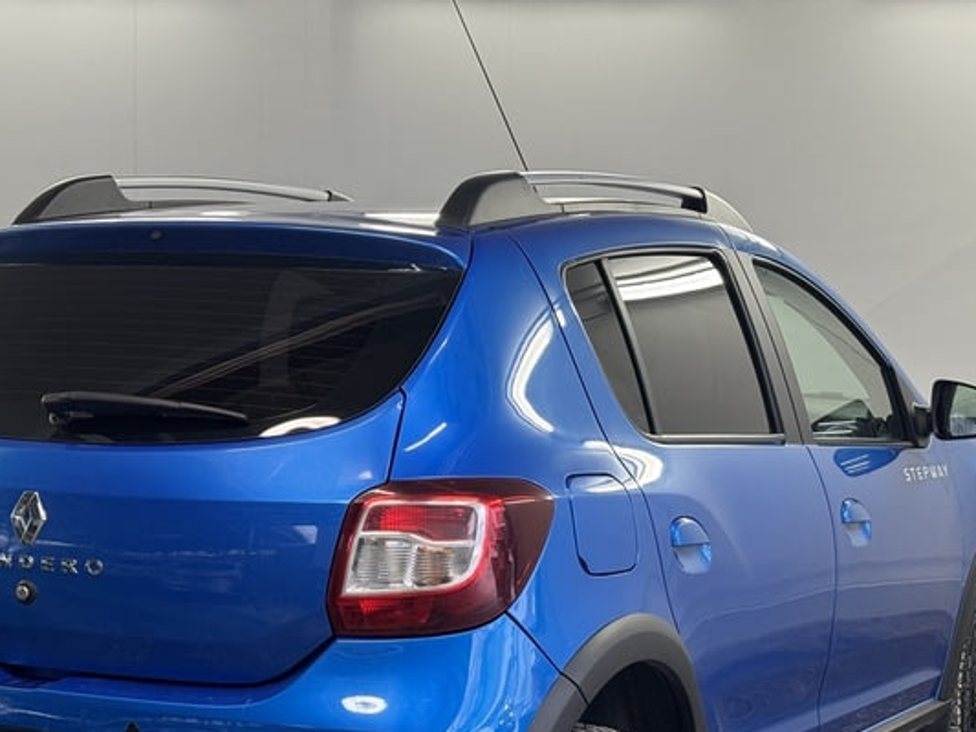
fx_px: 2284
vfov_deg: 18.1
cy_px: 566
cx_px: 377
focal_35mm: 81
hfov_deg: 24.1
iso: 80
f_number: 1.78
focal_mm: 6.76
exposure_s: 1/100
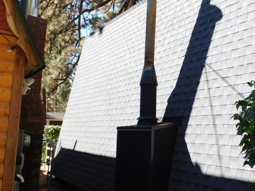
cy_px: 94
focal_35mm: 37
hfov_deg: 48.1
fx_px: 272
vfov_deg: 38.6
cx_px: 193
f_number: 3
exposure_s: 1/400
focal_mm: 4
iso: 125
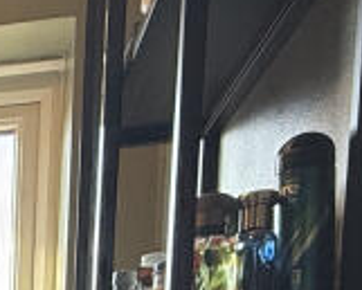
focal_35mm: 87
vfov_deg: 14.8
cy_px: 562
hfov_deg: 17.2
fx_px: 933
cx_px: -319
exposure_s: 1/100
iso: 100
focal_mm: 2.22
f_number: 2.2
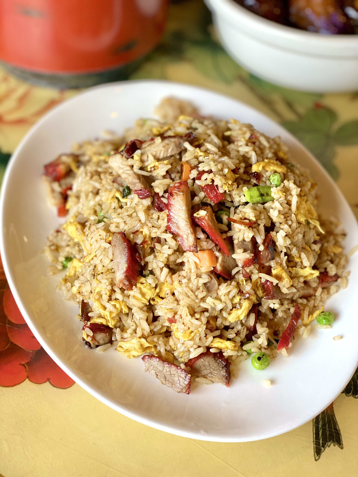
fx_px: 717
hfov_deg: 28.0
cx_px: 179
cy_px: 238
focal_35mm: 52
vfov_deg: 36.8
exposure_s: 1/120
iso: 80
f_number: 2
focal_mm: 6
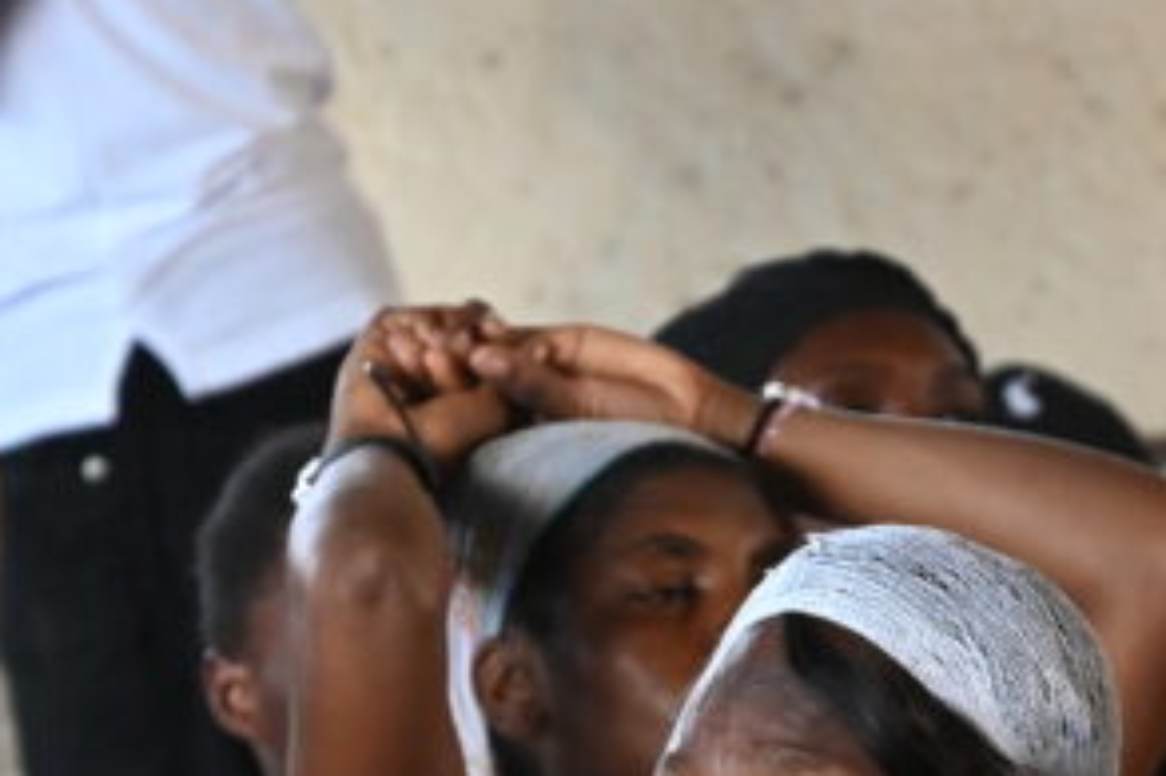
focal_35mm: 542
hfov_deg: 3.8
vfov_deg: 2.5
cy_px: 957
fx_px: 17544
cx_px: 911
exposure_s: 1/125
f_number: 6.3
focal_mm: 155
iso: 3600
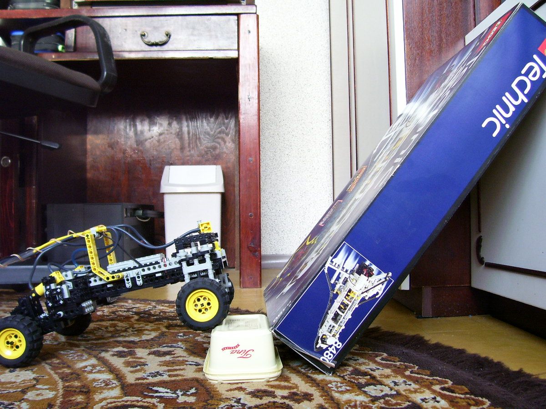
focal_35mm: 34
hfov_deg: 54.0
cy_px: 204
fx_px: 536
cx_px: 273
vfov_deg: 41.8
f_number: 2.7
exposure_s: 1/4
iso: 160
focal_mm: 5.6
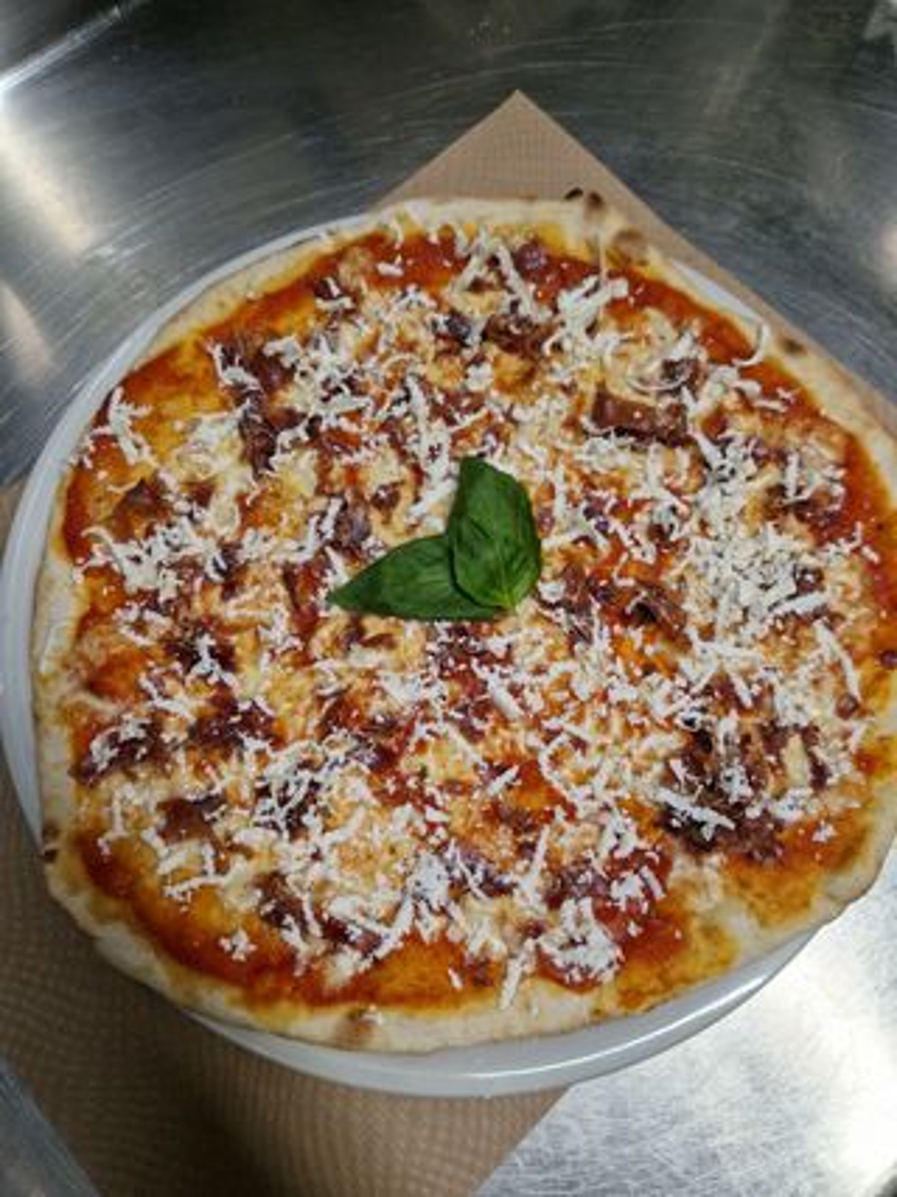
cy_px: 598
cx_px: 448
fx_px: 795
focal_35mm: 23
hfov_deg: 58.9
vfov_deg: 73.9
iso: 80
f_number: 1.8
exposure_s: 1/50
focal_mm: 5.4
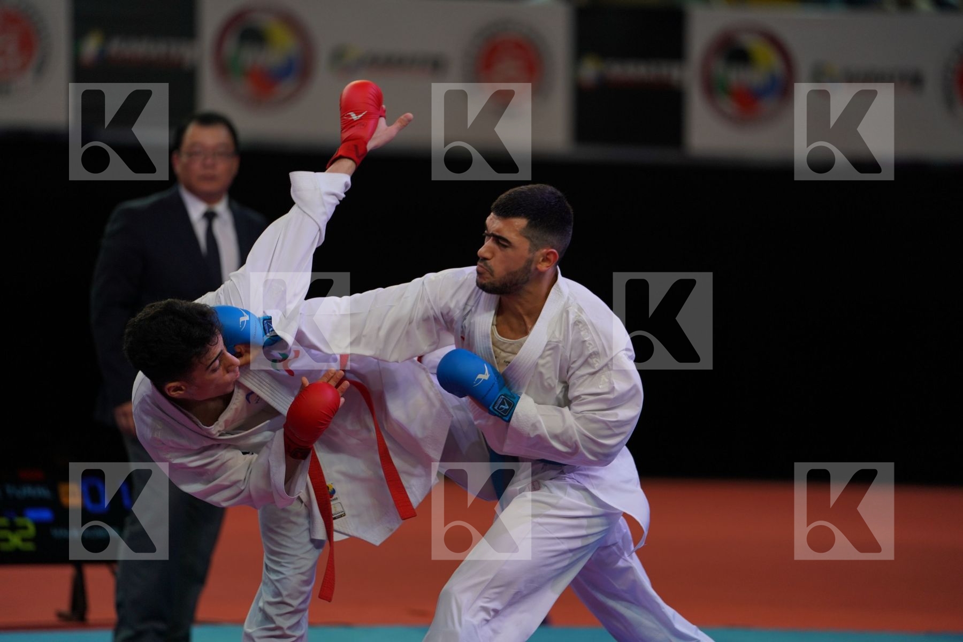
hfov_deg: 10.3
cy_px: 321
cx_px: 482
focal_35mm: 200
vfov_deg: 6.9
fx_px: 5350
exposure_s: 1/1000
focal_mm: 200
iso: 500
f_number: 2.8
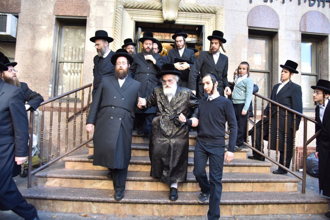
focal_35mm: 24
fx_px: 220
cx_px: 165
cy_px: 110
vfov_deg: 53.1
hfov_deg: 73.7
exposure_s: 1/250
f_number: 4
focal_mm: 24
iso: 400
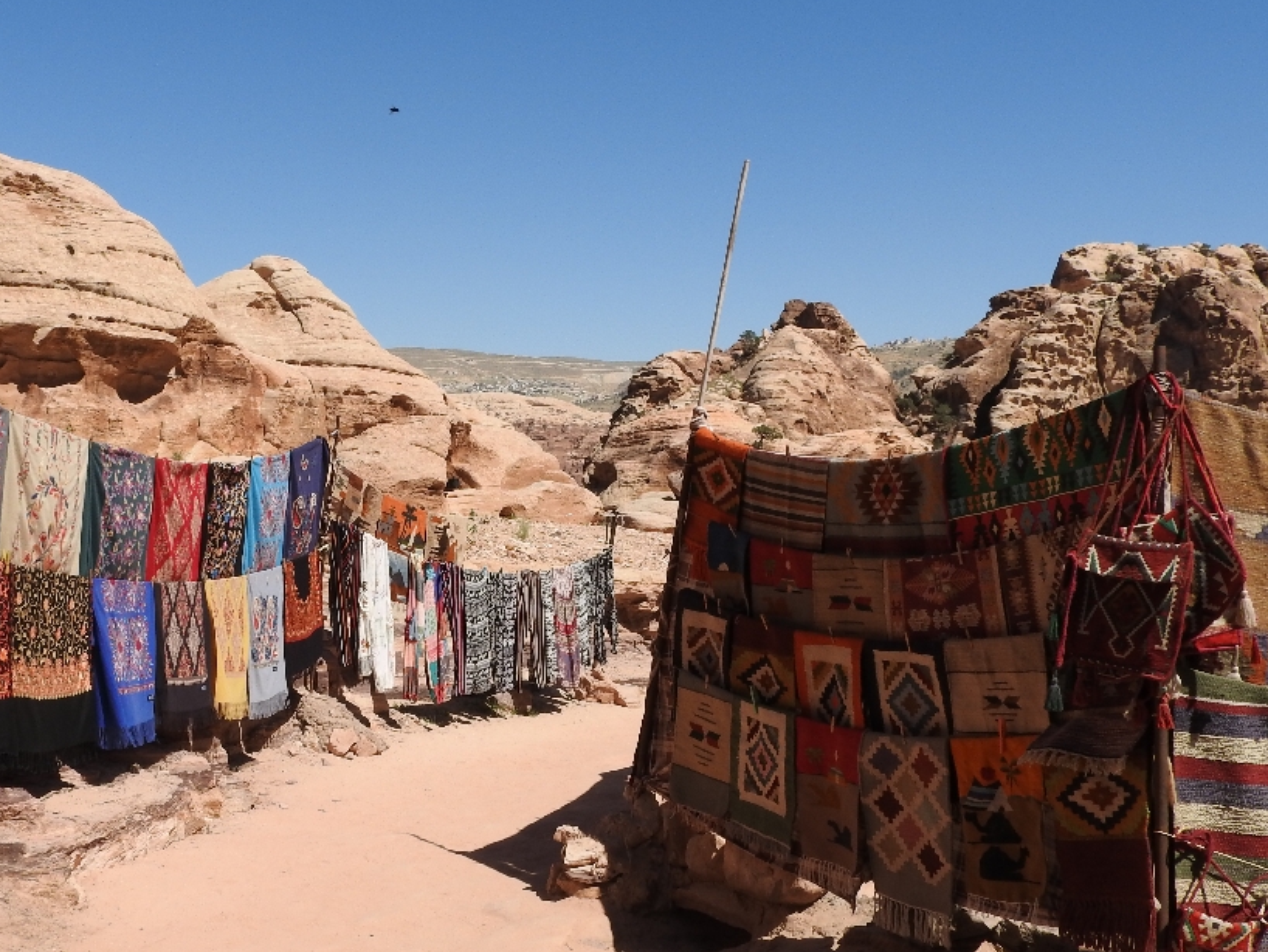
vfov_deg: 32.8
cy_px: 547
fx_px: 1612
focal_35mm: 44
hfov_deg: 42.7
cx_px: 508
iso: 100
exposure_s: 1/1600
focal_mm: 5.4
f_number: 4
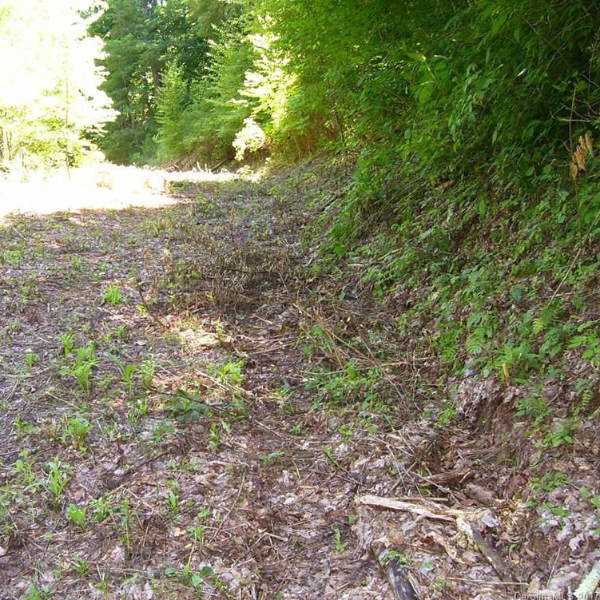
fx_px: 804
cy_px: 297
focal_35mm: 41
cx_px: 197
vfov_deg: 40.9
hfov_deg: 40.4
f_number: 2.7
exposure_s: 1/60
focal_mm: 5.6
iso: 125
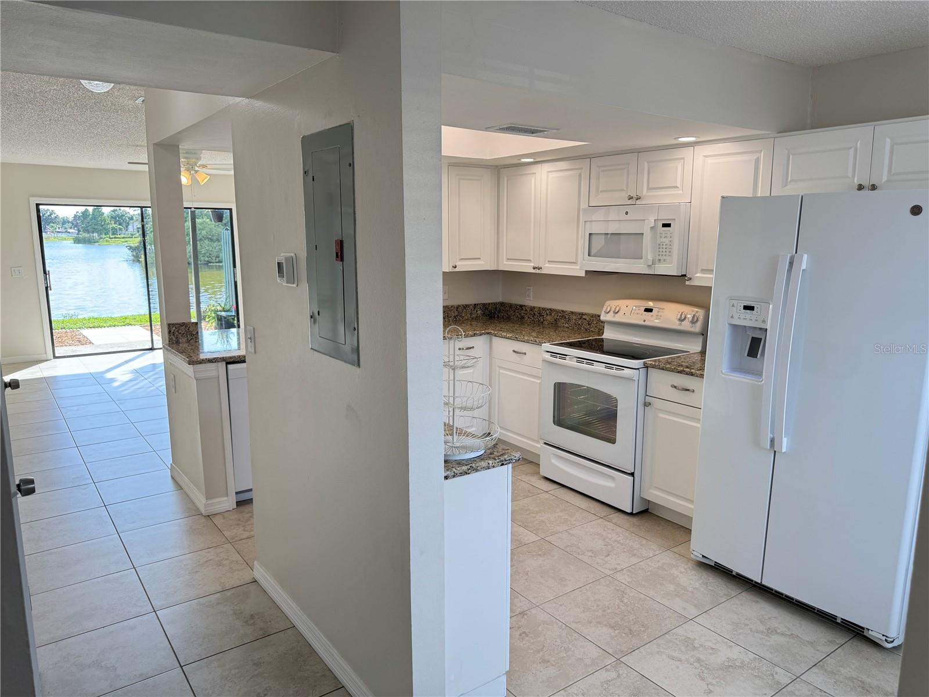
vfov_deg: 56.8
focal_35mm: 24
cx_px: 464
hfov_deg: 71.6
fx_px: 644
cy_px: 348
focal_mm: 6.76
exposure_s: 1/252
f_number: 1.78
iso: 100
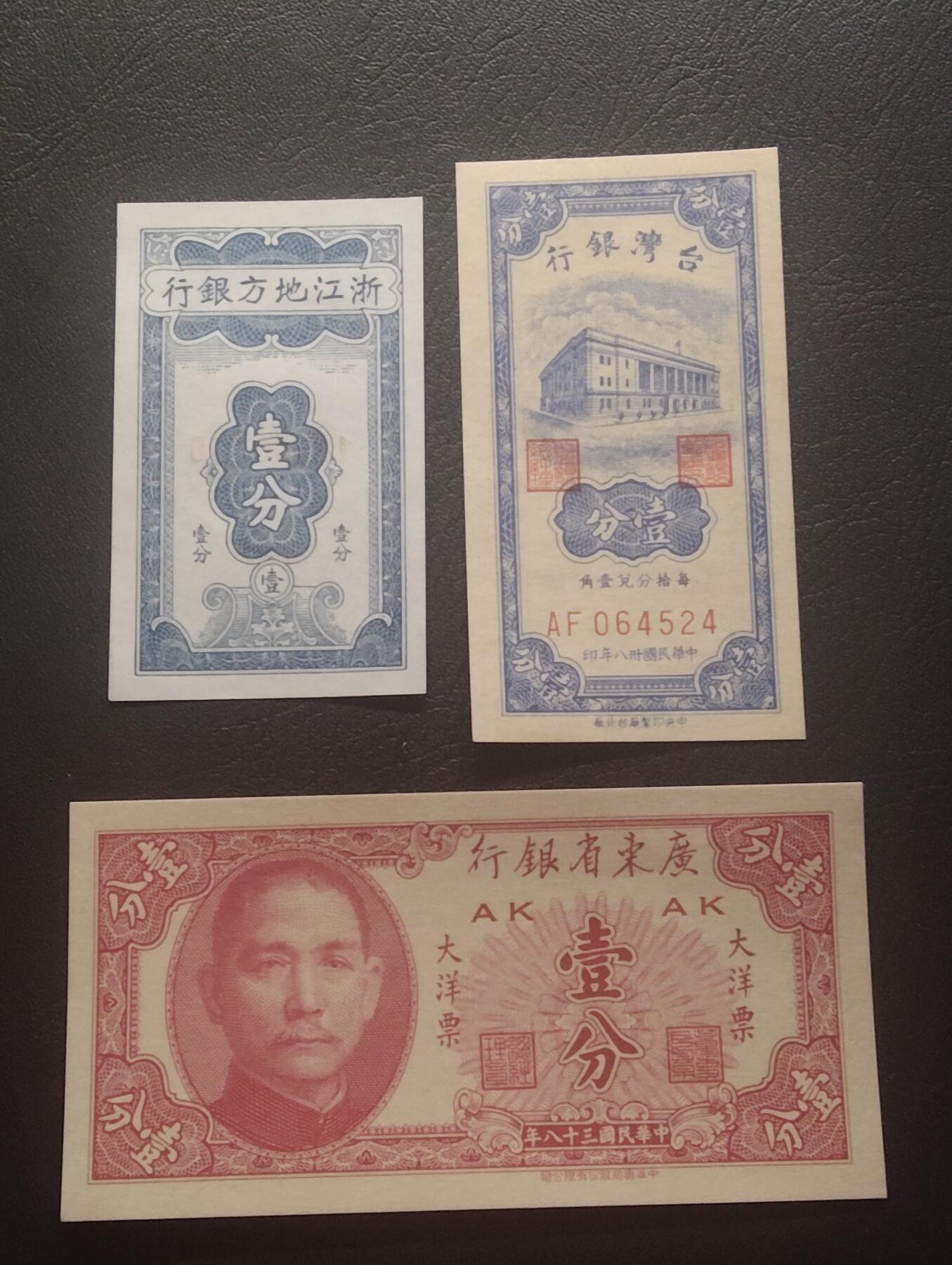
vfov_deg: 38.1
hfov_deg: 29.2
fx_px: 1829
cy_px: 632
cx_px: 476
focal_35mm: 50
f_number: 2.2
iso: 500
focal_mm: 3.42
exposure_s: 1/50
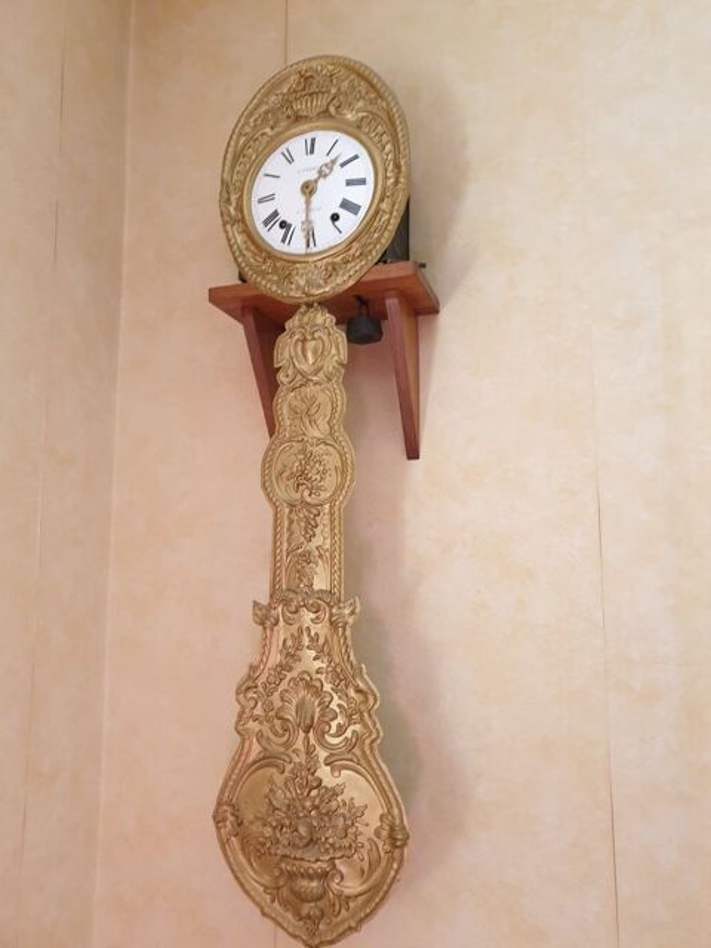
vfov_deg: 67.3
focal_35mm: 26
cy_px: 474
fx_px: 712
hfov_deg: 53.1
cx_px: 356
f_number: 1.5
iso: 200
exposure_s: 1/50
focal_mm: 4.3
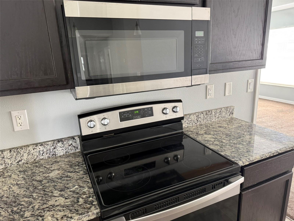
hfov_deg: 71.6
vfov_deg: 56.8
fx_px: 204
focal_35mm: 24
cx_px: 147
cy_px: 110
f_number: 1.78
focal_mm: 6.76
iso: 320
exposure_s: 1/60
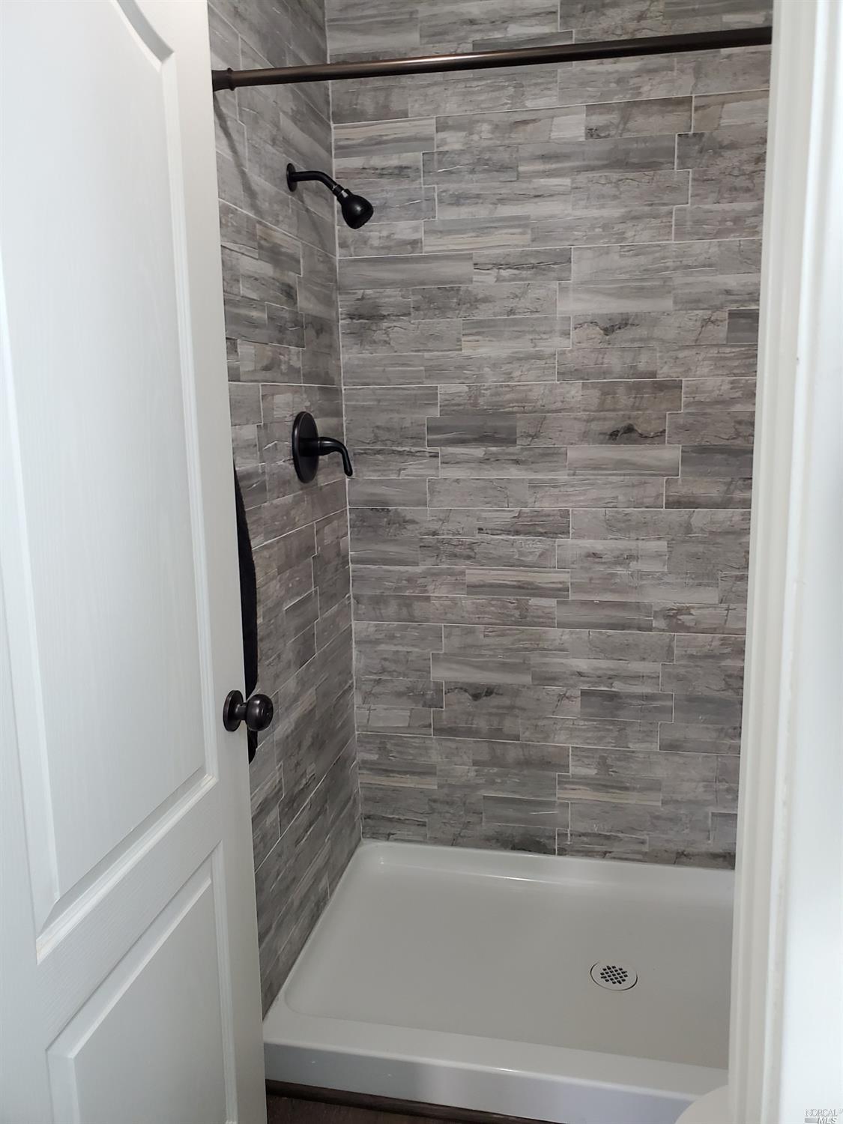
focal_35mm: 26
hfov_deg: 53.1
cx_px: 422
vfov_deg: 67.3
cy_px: 562
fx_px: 844
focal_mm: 4.3
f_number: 2.4
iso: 320
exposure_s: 1/40
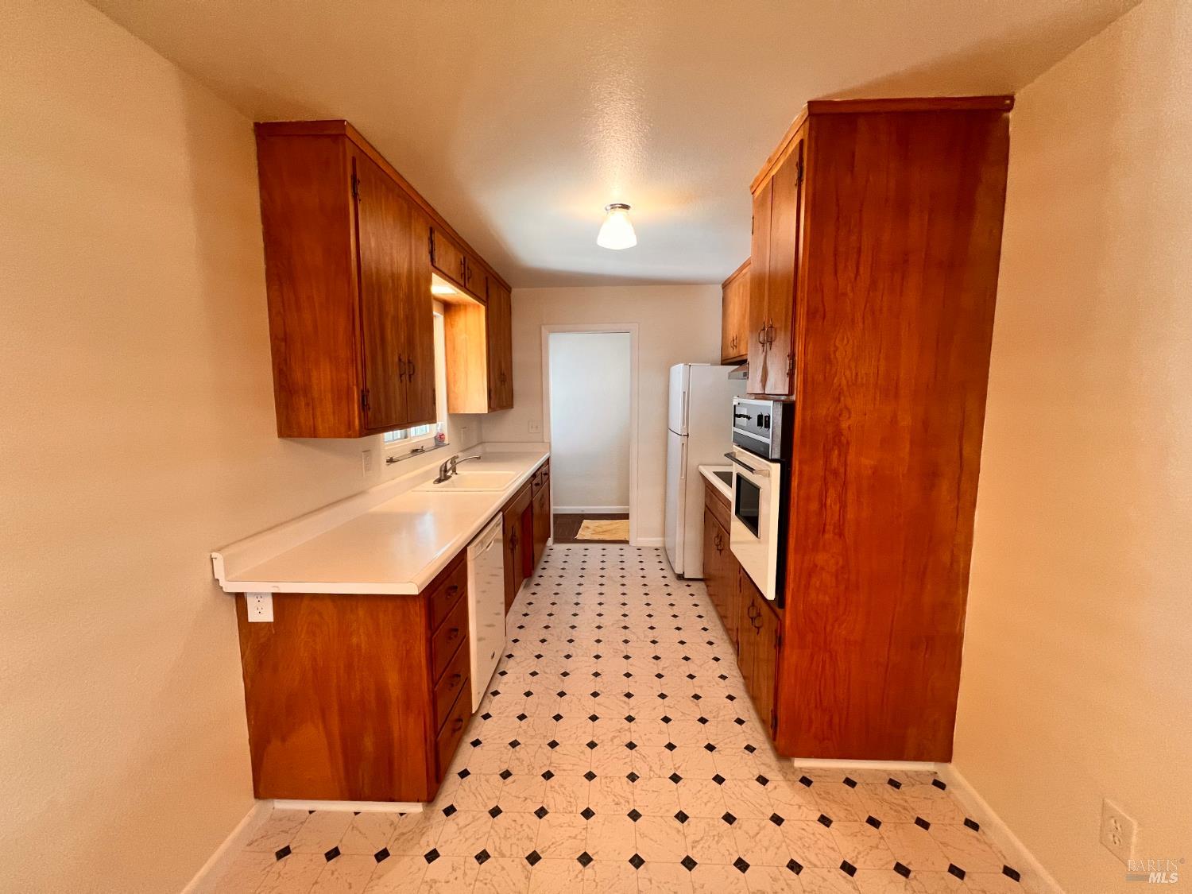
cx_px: 596
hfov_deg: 106.2
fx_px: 448
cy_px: 447
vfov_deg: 89.9
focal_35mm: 13
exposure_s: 1/120
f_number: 1.8
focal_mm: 1.57
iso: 160
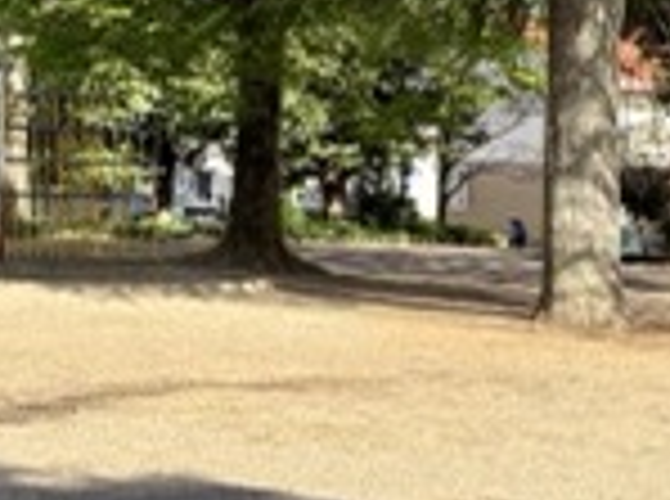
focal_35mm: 112
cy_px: 77
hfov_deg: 17.6
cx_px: 418
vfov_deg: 13.1
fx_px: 2163
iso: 50
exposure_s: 1/1117
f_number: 1.6
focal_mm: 5.96
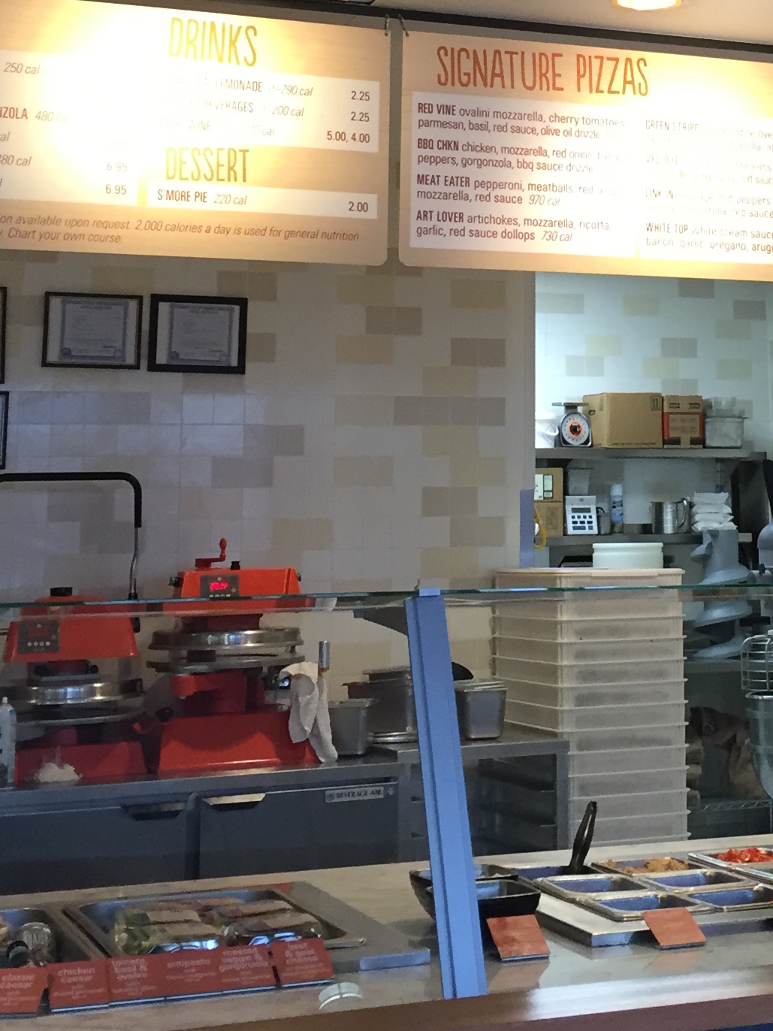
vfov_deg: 27.3
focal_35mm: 69
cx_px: 658
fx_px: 2054
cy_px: 140
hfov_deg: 21.0
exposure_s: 1/30
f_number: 2.2
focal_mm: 4.15
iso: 50
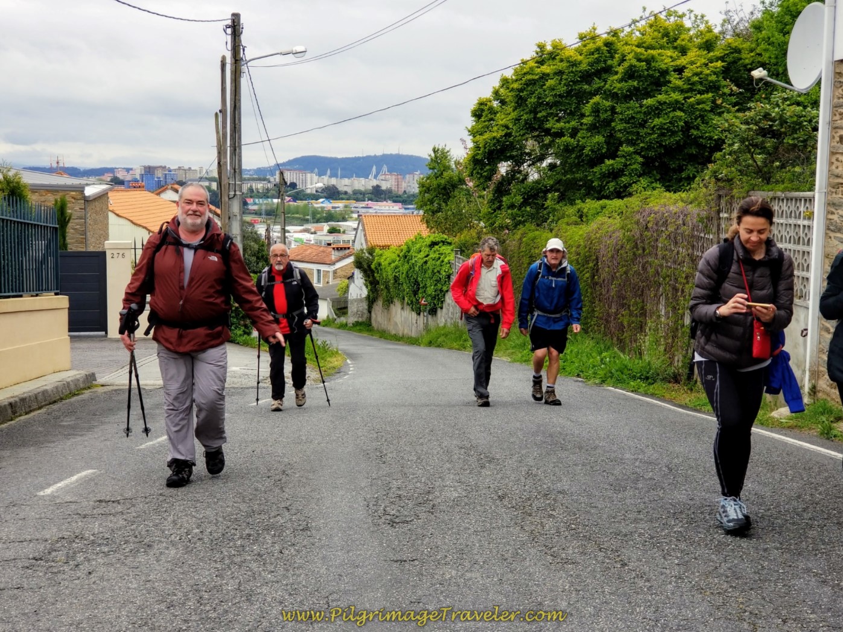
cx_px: 422
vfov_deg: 28.0
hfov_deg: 36.8
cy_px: 316
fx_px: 1266
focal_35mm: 52
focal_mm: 6
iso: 25
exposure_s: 1/230
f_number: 2.4
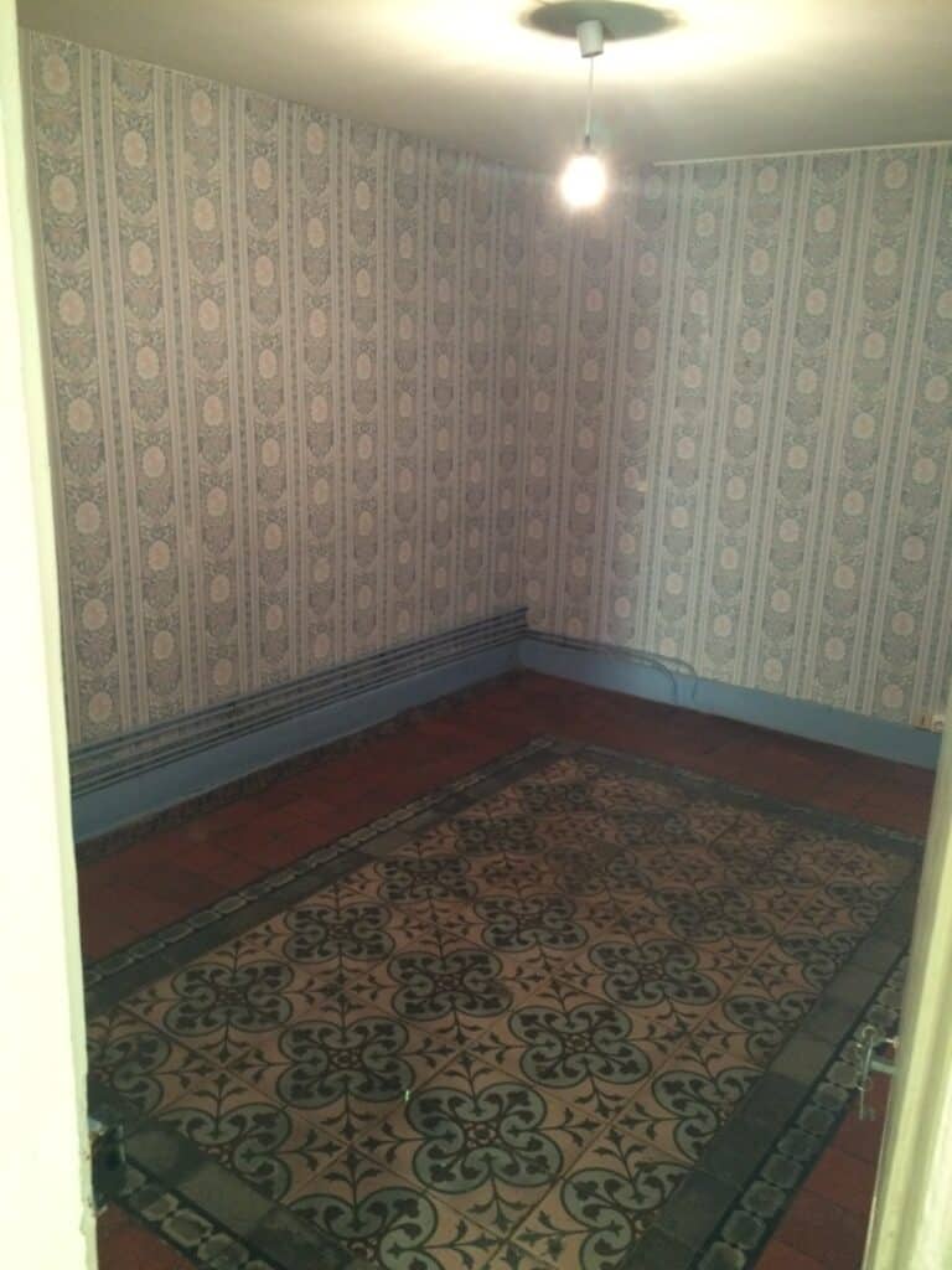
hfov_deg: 48.2
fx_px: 1063
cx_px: 476
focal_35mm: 29
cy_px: 635
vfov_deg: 61.7
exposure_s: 1/33
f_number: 2.2
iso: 250
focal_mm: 4.15
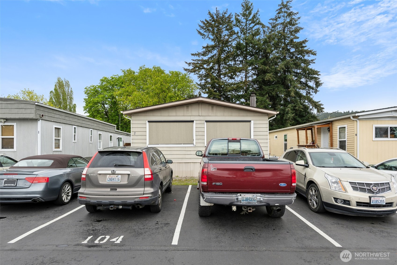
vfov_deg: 61.9
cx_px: 198
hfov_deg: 84.0
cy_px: 132
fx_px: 221
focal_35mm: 20
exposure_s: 1/100
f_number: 8
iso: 200
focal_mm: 20
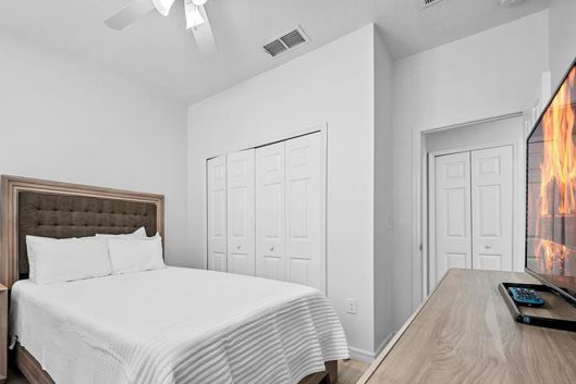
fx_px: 256
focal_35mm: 16
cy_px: 248
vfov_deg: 72.1
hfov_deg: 94.5
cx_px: 213
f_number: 6.3
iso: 320
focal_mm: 12
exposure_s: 1/5
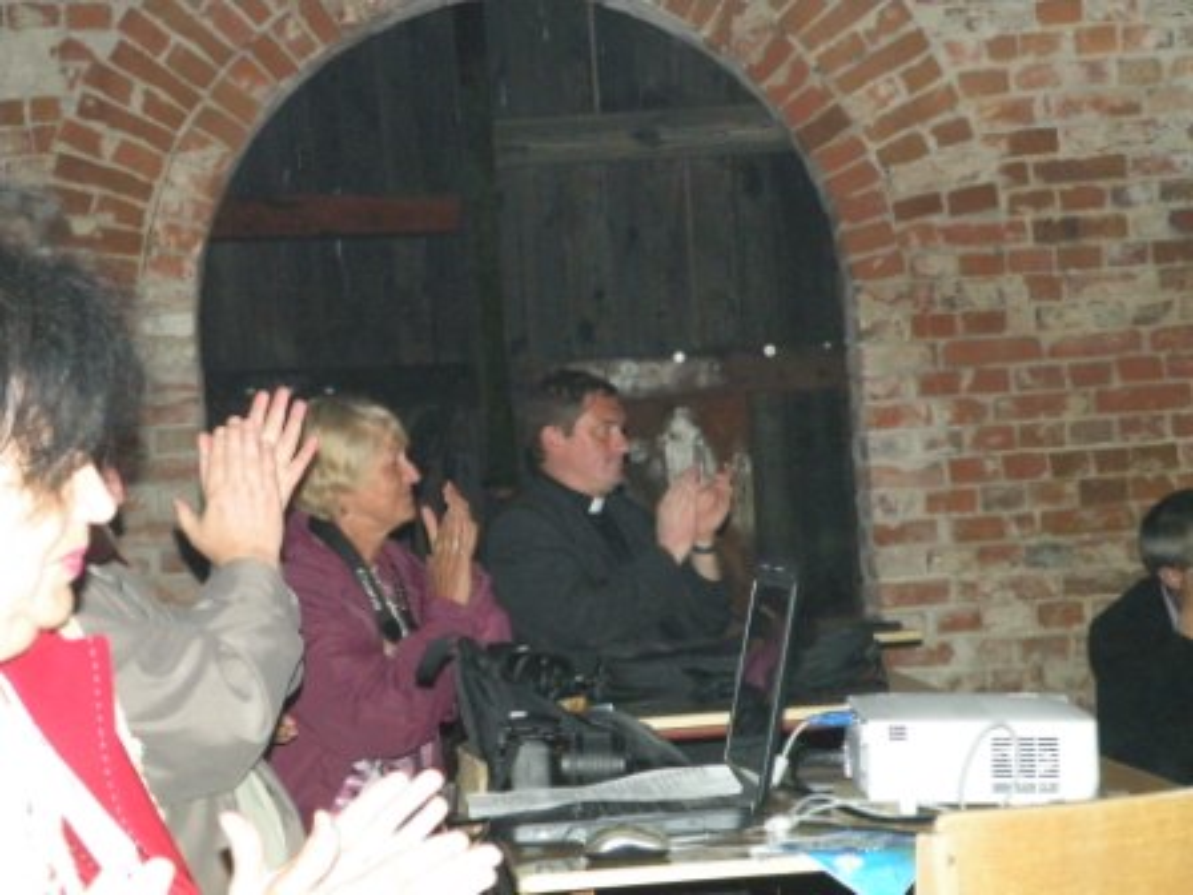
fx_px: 3205
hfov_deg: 21.1
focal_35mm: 93
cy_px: 448
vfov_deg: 15.9
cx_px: 596
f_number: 4
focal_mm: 16.4
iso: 800
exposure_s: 1/60
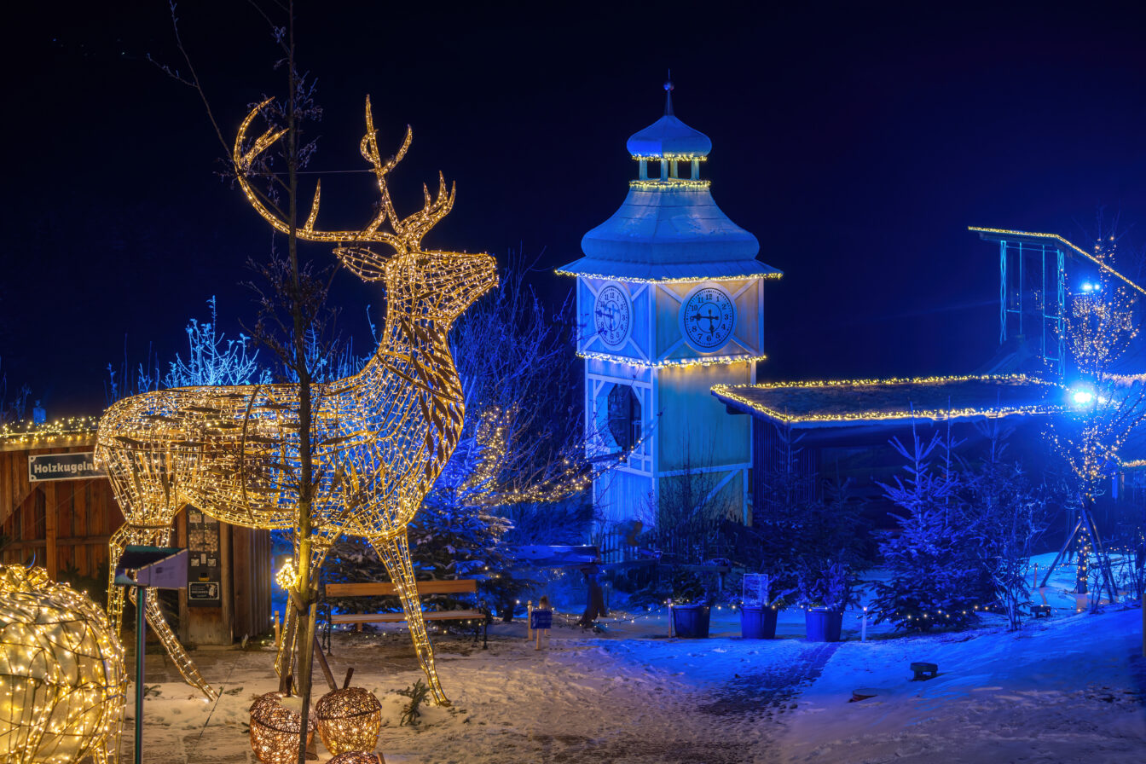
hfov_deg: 25.4
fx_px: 2546
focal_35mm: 80
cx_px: 573
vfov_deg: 17.1
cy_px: 382
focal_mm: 80
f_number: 4
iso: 200
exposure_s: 1/6
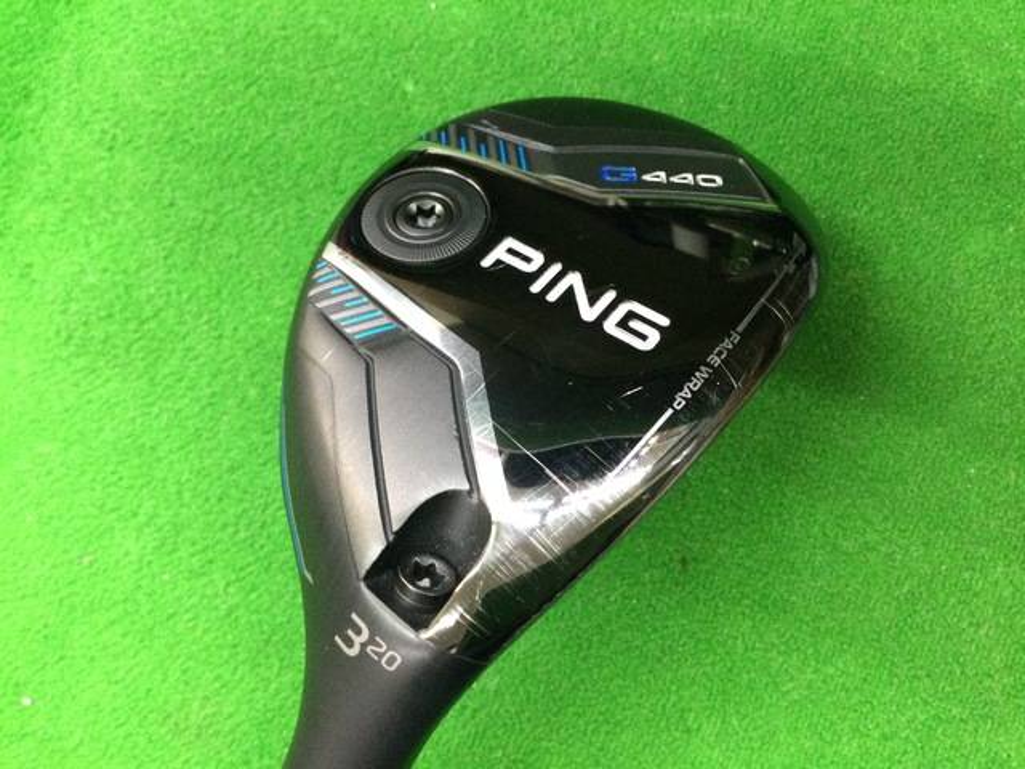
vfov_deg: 45.4
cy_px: 384
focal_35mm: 31
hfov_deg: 58.4
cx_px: 512
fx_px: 918
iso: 200
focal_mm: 3.3
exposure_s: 1/20
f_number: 2.4
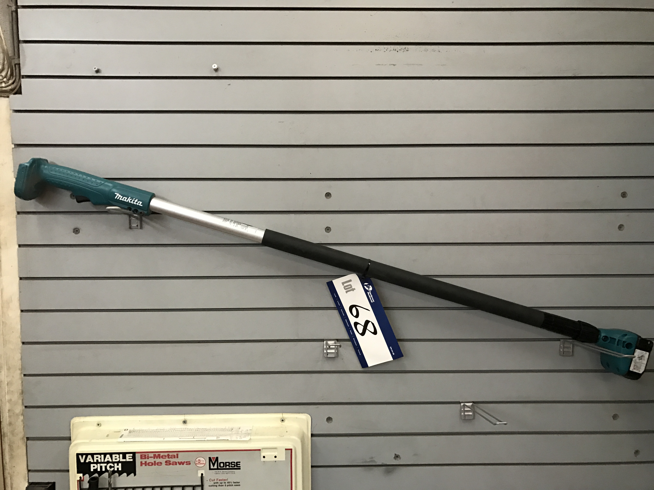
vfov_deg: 49.7
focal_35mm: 28
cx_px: 327
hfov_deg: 63.4
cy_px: 245
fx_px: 529
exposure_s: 1/17
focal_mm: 3.99
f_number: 1.8
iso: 100
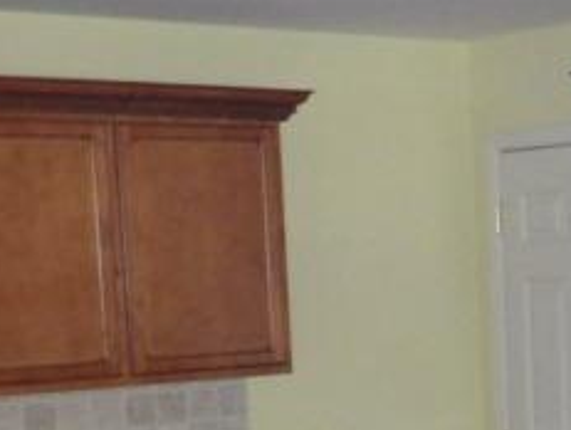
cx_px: 554
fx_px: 1553
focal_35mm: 94
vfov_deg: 15.4
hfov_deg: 20.3
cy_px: 450
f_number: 3.8
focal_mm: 6.1
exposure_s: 1/50
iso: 1600
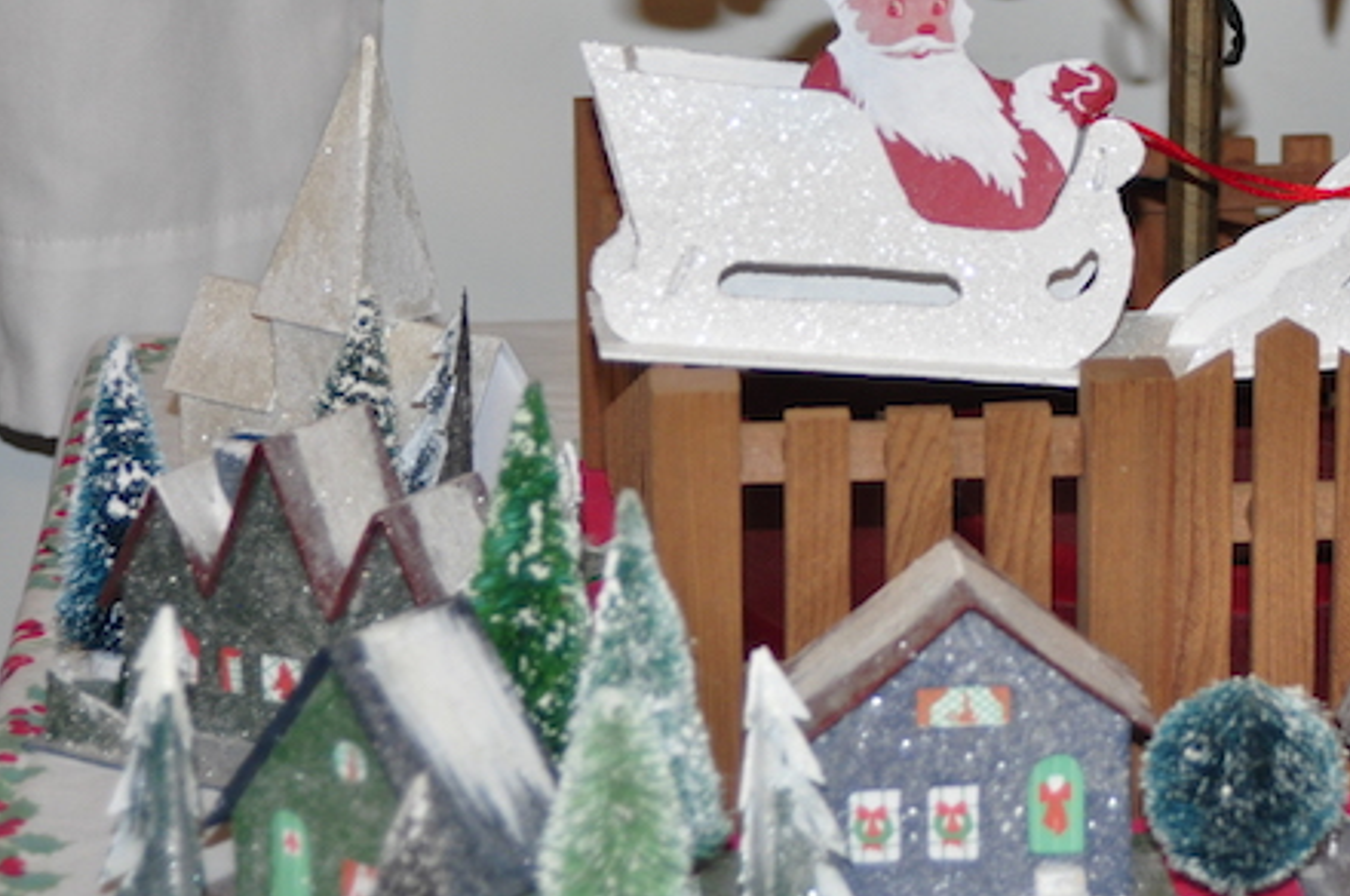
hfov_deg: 16.9
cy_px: 232
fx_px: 4493
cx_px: 1175
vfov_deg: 11.4
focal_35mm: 120
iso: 800
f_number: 4
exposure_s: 1/60
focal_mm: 44
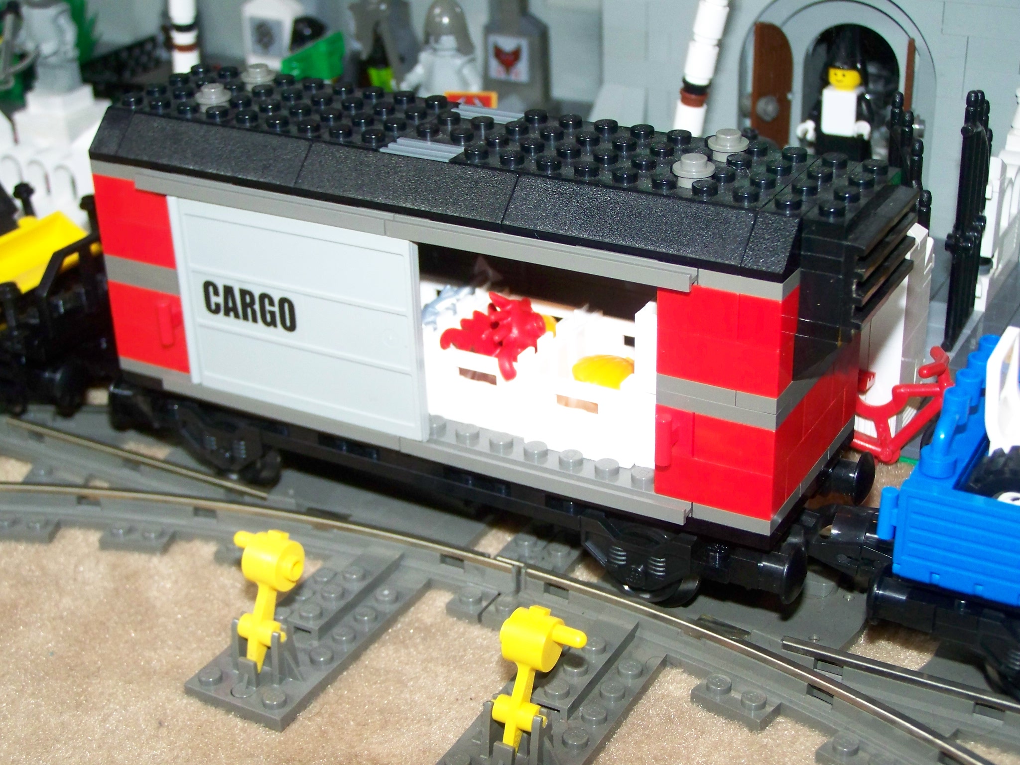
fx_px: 1739
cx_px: 510
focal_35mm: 59
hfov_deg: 32.7
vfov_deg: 24.8
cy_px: 382
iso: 200
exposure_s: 1/30
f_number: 3.2
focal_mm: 9.8
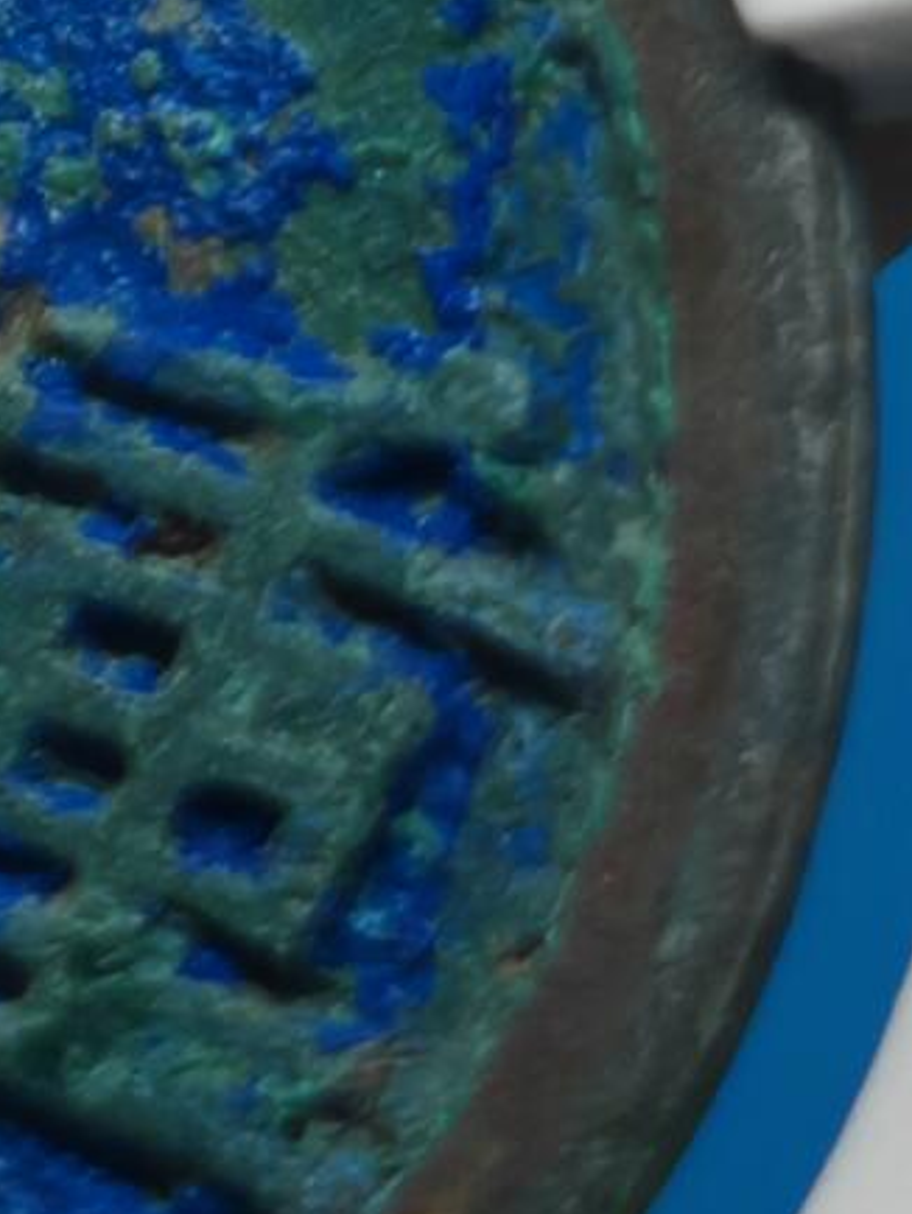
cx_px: -462
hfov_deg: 3.8
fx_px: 13827
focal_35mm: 394
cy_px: 615
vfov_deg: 5.0
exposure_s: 1/140
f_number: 1.6
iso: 50
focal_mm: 7.62
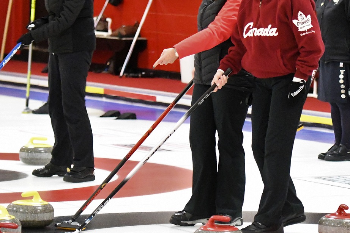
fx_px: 1692
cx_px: 157
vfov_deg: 7.9
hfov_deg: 11.8
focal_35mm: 174
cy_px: 103
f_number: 2.8
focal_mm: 86
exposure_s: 1/1000
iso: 16000
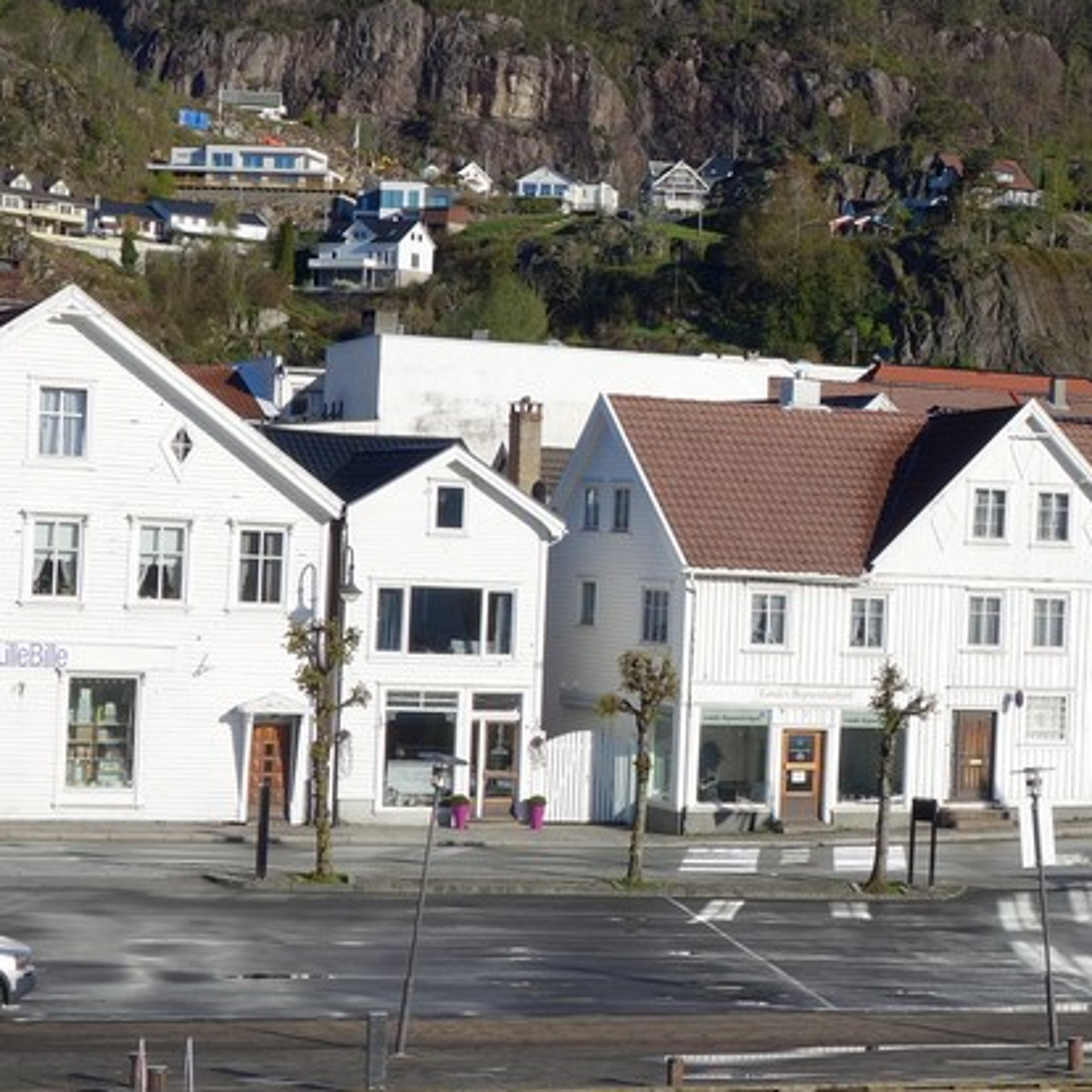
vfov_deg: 17.9
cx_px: 844
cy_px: 567
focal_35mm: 97
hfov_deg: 17.8
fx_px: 3462
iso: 125
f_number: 5.6
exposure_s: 1/640
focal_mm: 15.1
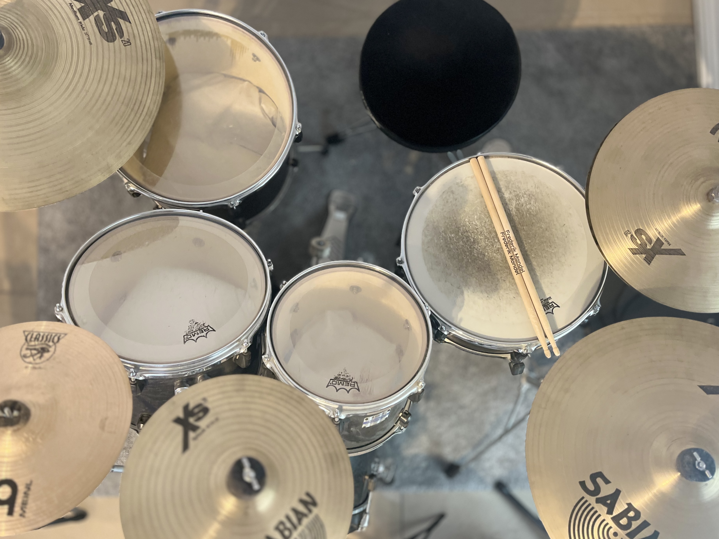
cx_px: 360
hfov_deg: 67.3
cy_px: 270
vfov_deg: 53.1
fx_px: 540
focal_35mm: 26
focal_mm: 5.1
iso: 320
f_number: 1.6
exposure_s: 1/50
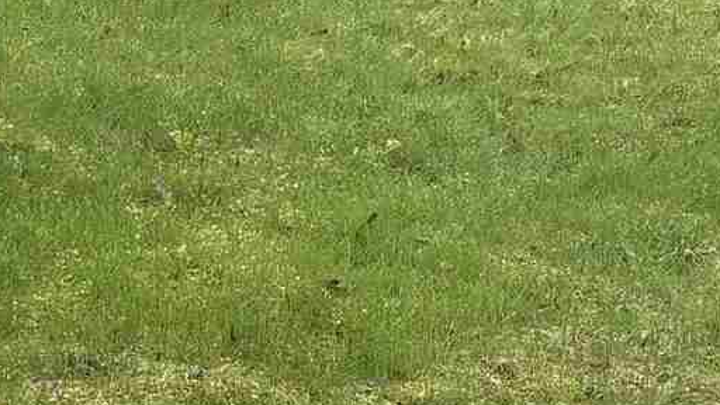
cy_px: -298
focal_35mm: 170
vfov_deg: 7.0
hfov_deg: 12.7
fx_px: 3246
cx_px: 345
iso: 50
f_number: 1.6
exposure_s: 1/716
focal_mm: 5.96
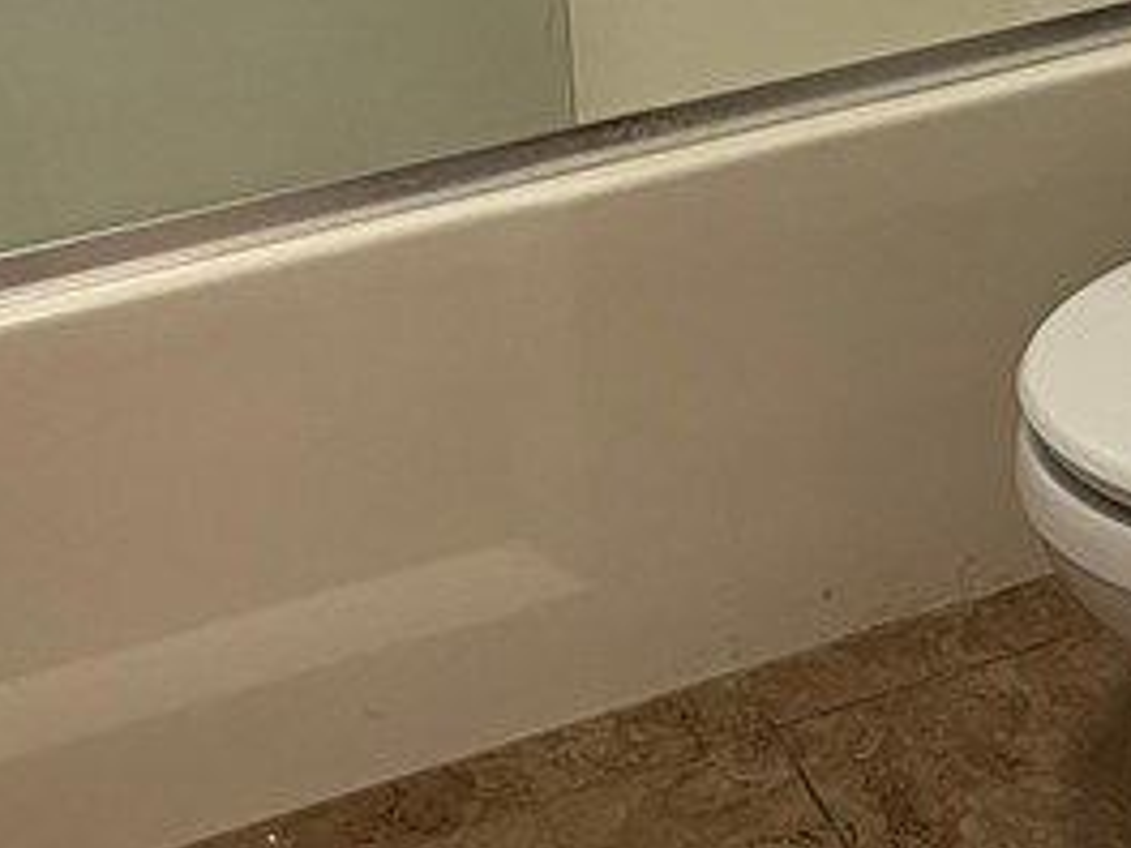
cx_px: 1191
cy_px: -518
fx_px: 3300
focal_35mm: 101
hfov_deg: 18.8
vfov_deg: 13.6
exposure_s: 1/60
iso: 125
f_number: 1.6
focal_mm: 5.1
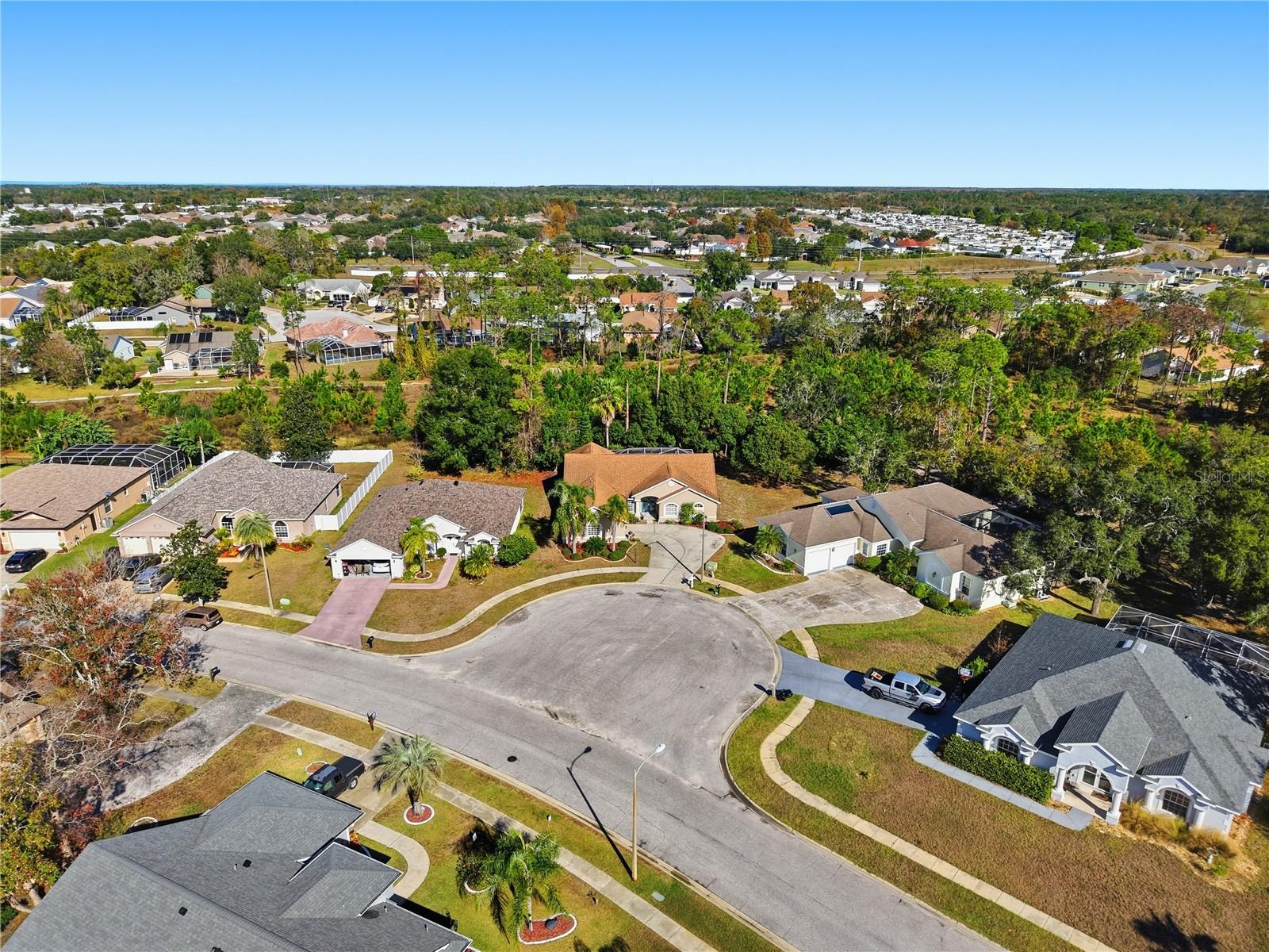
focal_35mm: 24
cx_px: 634
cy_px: 476
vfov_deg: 56.8
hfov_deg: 71.6
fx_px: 880
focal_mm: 8.7
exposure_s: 1/100
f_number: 1.8
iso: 100
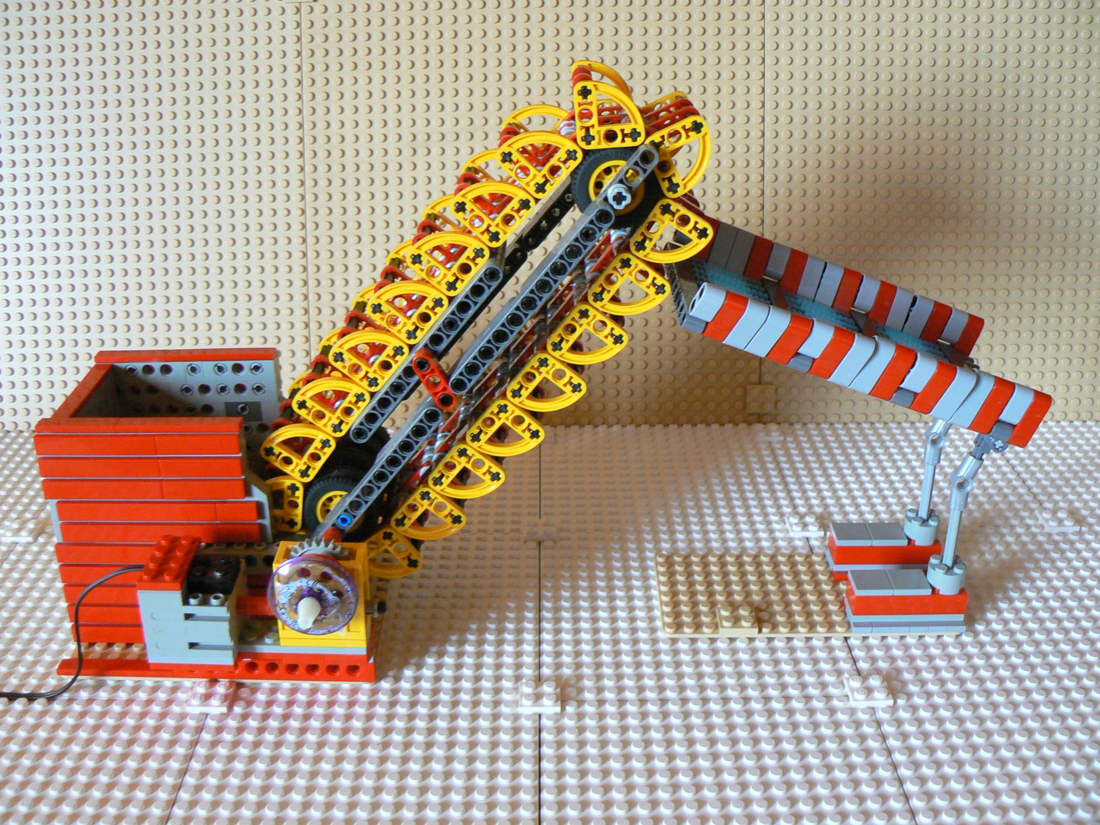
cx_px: 550
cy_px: 412
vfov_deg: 39.7
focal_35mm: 36
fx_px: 1144
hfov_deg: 51.4
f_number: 2.8
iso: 200
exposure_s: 1/10
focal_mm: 6
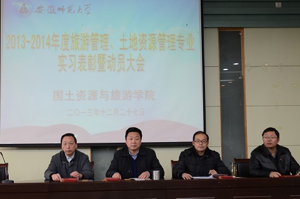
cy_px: 116
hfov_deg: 38.8
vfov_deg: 26.3
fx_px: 424
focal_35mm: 51
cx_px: 116
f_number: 4.5
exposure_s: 1/40
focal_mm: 24
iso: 800
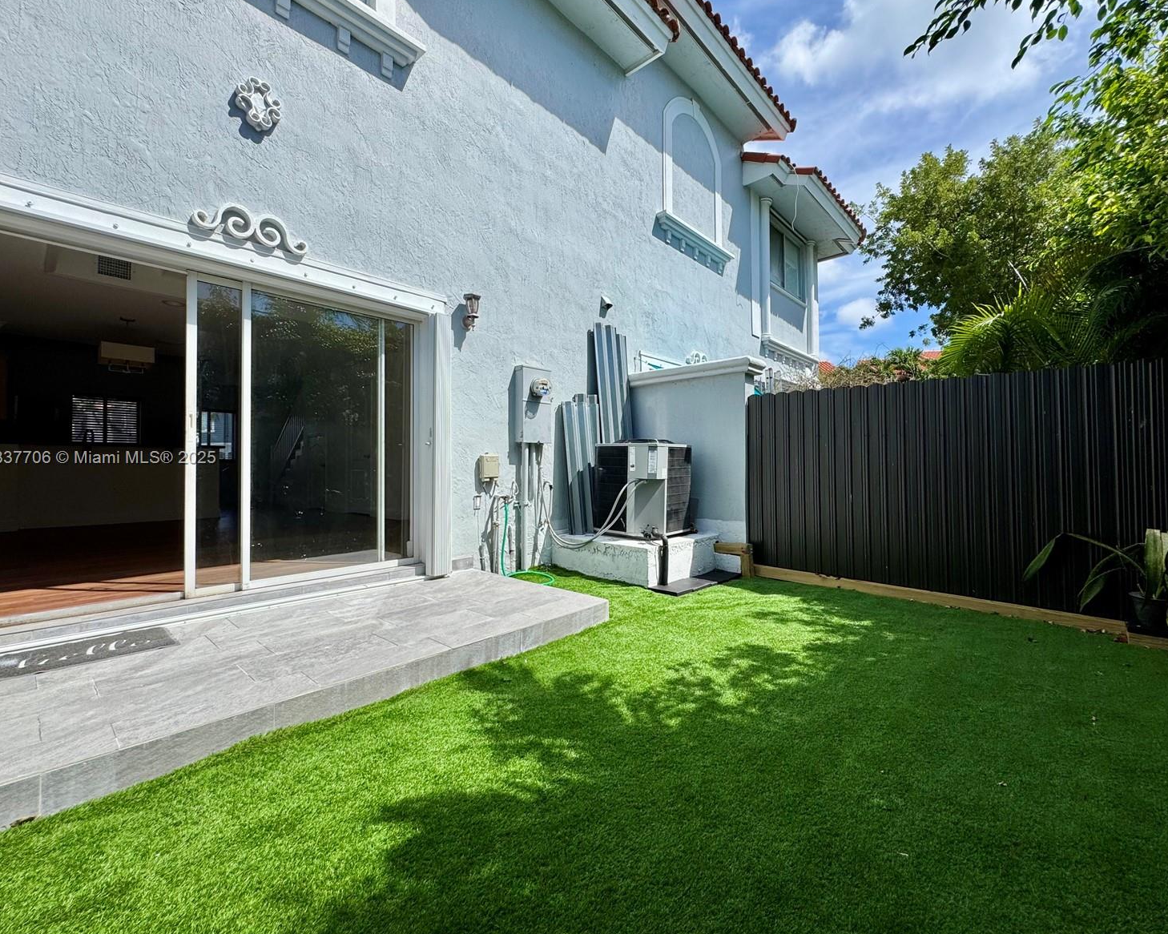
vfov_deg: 84.0
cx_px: 601
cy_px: 459
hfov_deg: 96.8
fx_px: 518
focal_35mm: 15
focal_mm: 2.22
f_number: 2.2
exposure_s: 1/2083
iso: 50
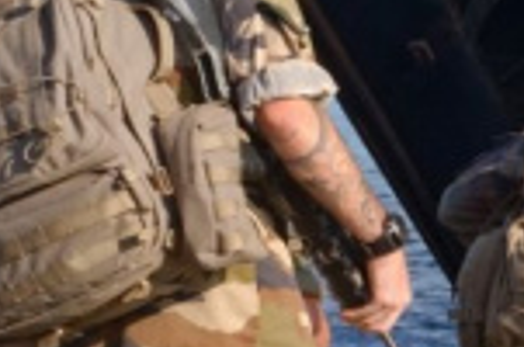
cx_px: 1090
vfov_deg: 7.2
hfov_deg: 9.9
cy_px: 118
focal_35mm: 191
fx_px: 2774
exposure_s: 1/400
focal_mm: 24
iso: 160
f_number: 8
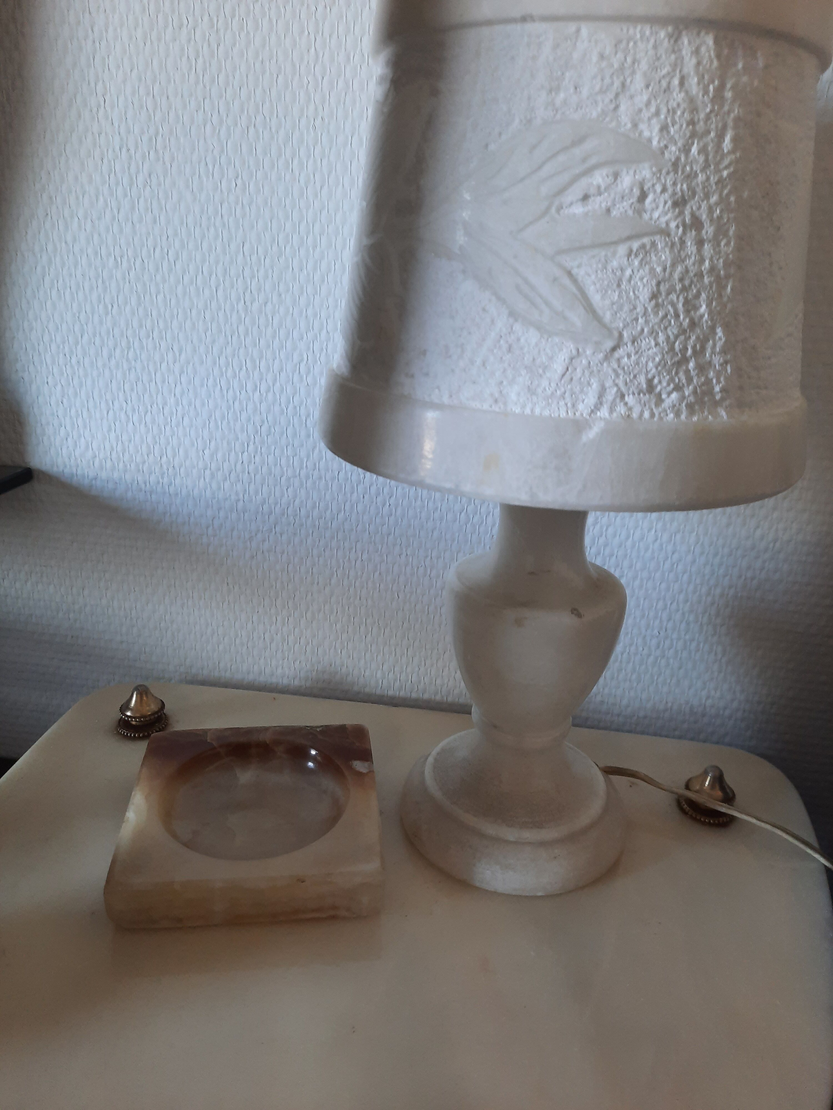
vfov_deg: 69.4
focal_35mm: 25
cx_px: 416
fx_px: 802
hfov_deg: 54.9
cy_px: 555
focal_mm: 4.6
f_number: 2
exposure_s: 1/50
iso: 160
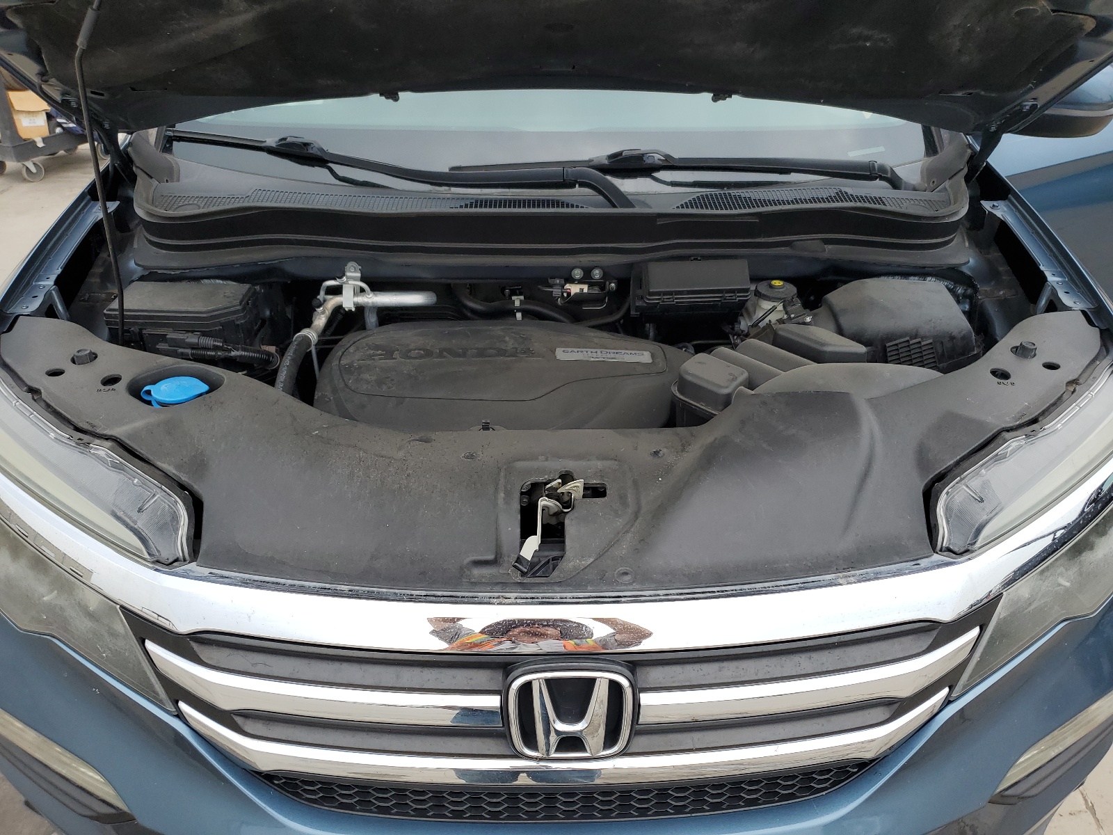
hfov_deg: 67.3
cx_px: 556
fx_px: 836
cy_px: 418
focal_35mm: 26
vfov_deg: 53.1
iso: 50
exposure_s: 1/1667
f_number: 1.5
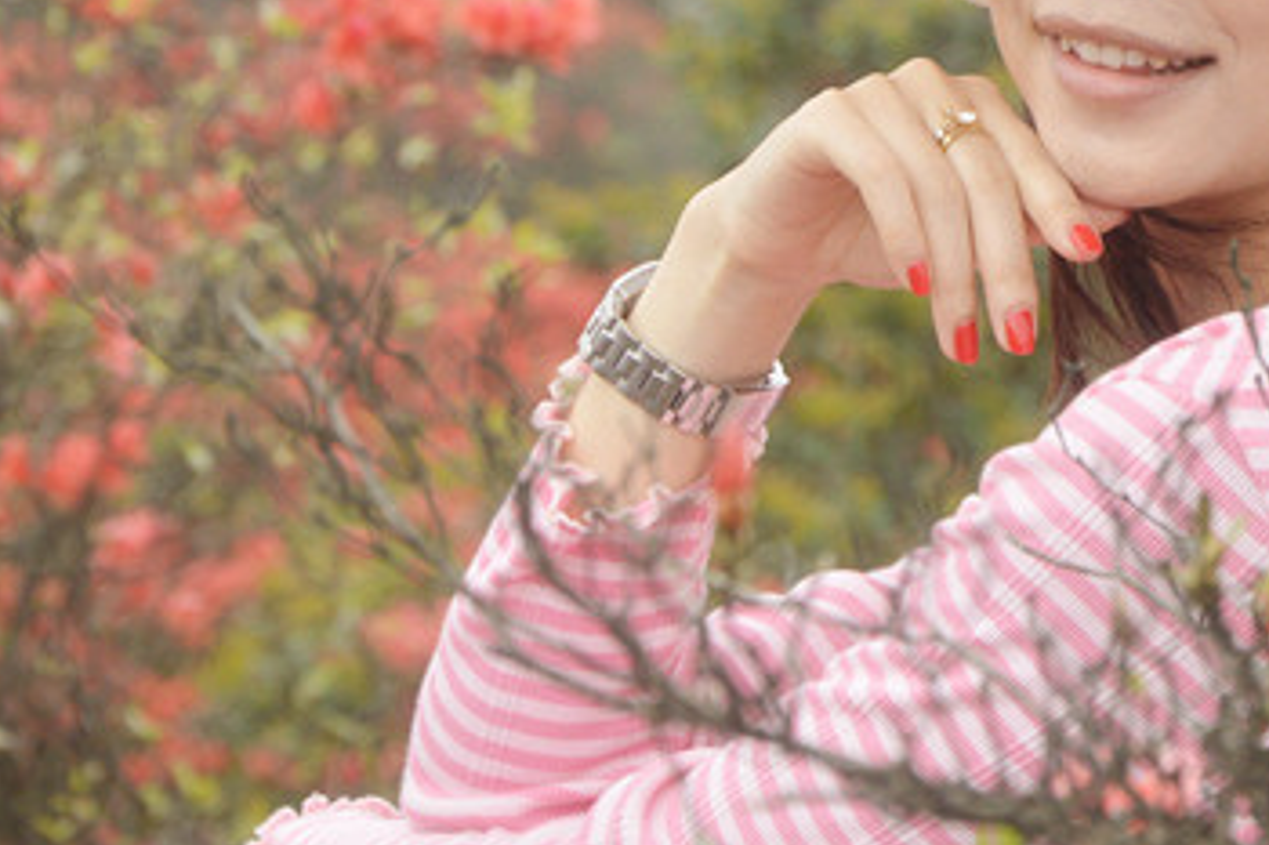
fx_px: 9654
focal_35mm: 274
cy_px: 129
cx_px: 1149
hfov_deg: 7.5
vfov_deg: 5.0
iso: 400
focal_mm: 80
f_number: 6.3
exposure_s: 1/500
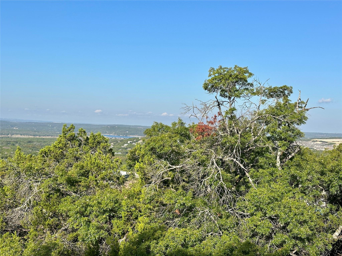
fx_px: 474
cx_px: 171
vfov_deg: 30.3
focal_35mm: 48
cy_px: 128
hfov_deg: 39.7
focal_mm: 6.86
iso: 64
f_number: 1.78
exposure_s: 1/4566
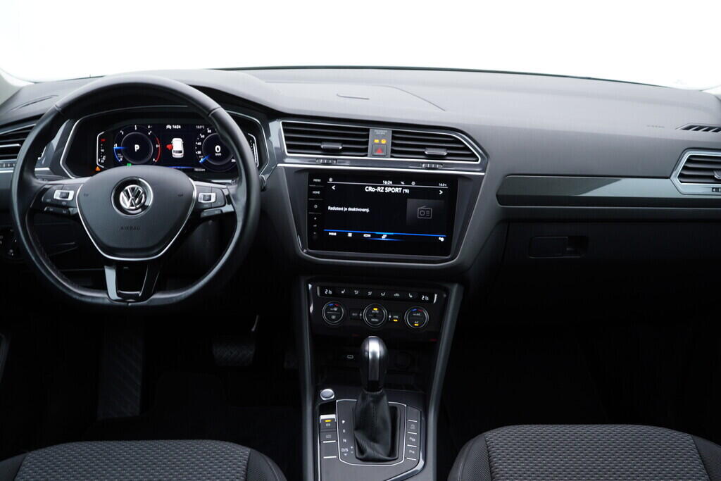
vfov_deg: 36.9
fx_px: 721
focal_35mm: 36
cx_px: 360
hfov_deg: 53.1
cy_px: 240
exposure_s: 1/40
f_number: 2.8
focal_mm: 24
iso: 160
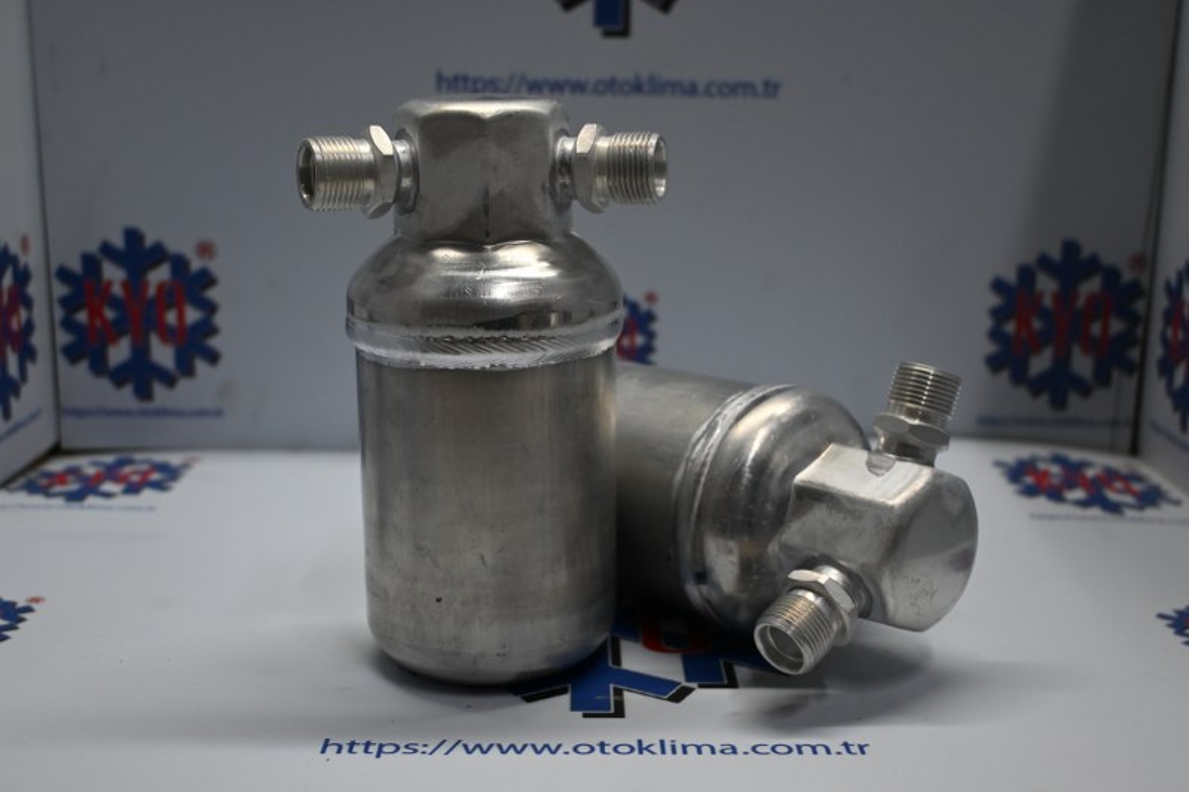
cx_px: 594
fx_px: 1436
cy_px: 396
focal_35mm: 44
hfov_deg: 45.0
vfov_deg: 30.8
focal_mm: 29
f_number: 4.8
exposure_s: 1/125
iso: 560
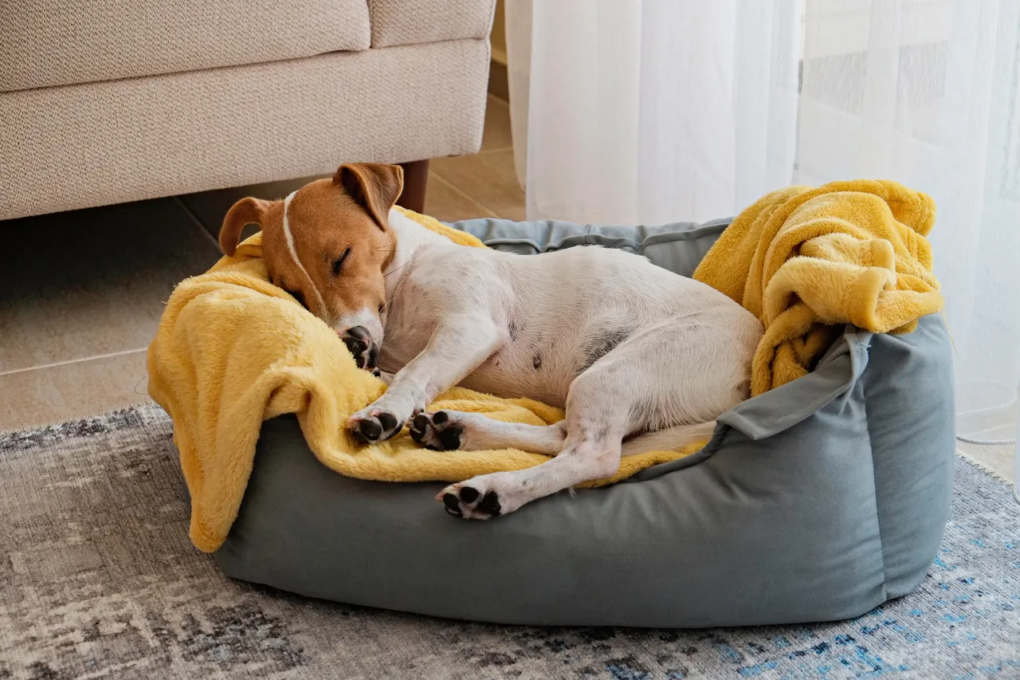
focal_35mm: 54
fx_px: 1530
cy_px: 340
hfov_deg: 36.9
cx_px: 510
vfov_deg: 25.1
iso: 640
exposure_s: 1/125
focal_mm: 35.8
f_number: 5
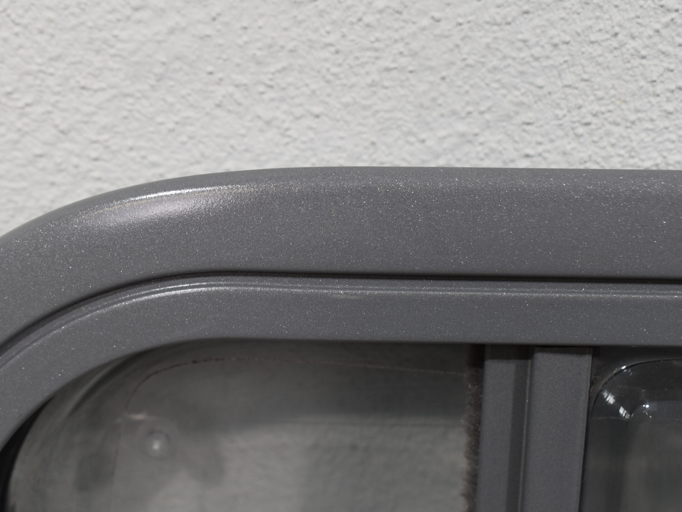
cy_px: 256
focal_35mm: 61
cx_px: 283
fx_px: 1202
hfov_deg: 31.6
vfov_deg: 24.0
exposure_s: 1/60
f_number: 7.1
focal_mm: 36
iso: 400
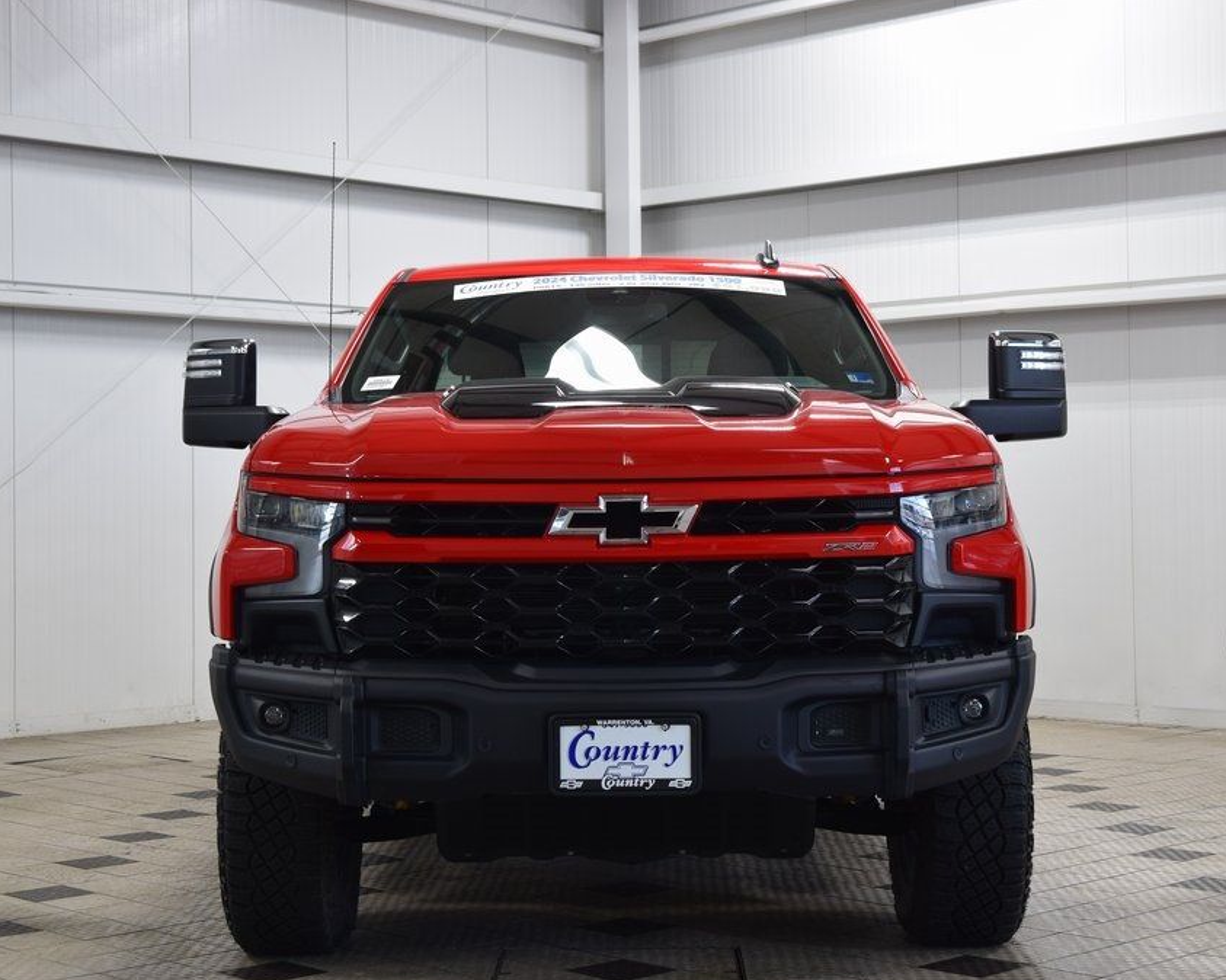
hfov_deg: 29.1
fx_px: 2358
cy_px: 492
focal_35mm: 65
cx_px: 625
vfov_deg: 23.5
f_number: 6.3
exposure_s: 1/15
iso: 400
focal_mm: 38
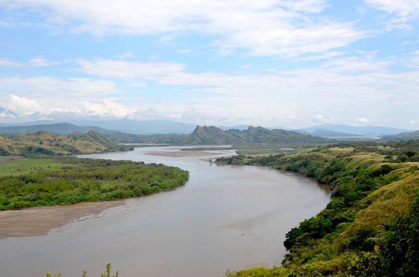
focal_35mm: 42
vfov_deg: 31.7
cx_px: 210
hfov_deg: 46.5
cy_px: 138
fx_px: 488
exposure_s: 1/250
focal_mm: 28
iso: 100
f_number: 8
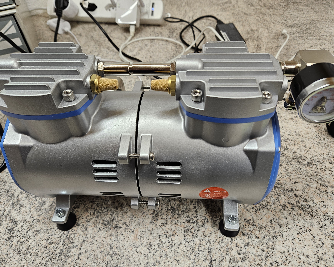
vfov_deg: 56.8
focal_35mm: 25
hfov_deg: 68.1
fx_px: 247
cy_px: 139
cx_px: 166
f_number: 1.8
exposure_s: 1/100
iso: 100
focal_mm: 5.4
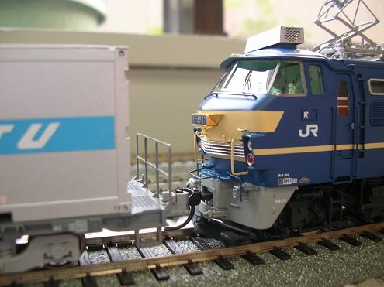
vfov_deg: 40.7
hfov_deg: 52.6
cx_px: 192
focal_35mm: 35
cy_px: 144
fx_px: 388
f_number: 2.8
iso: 50
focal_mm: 5.8
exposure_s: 1/10.5
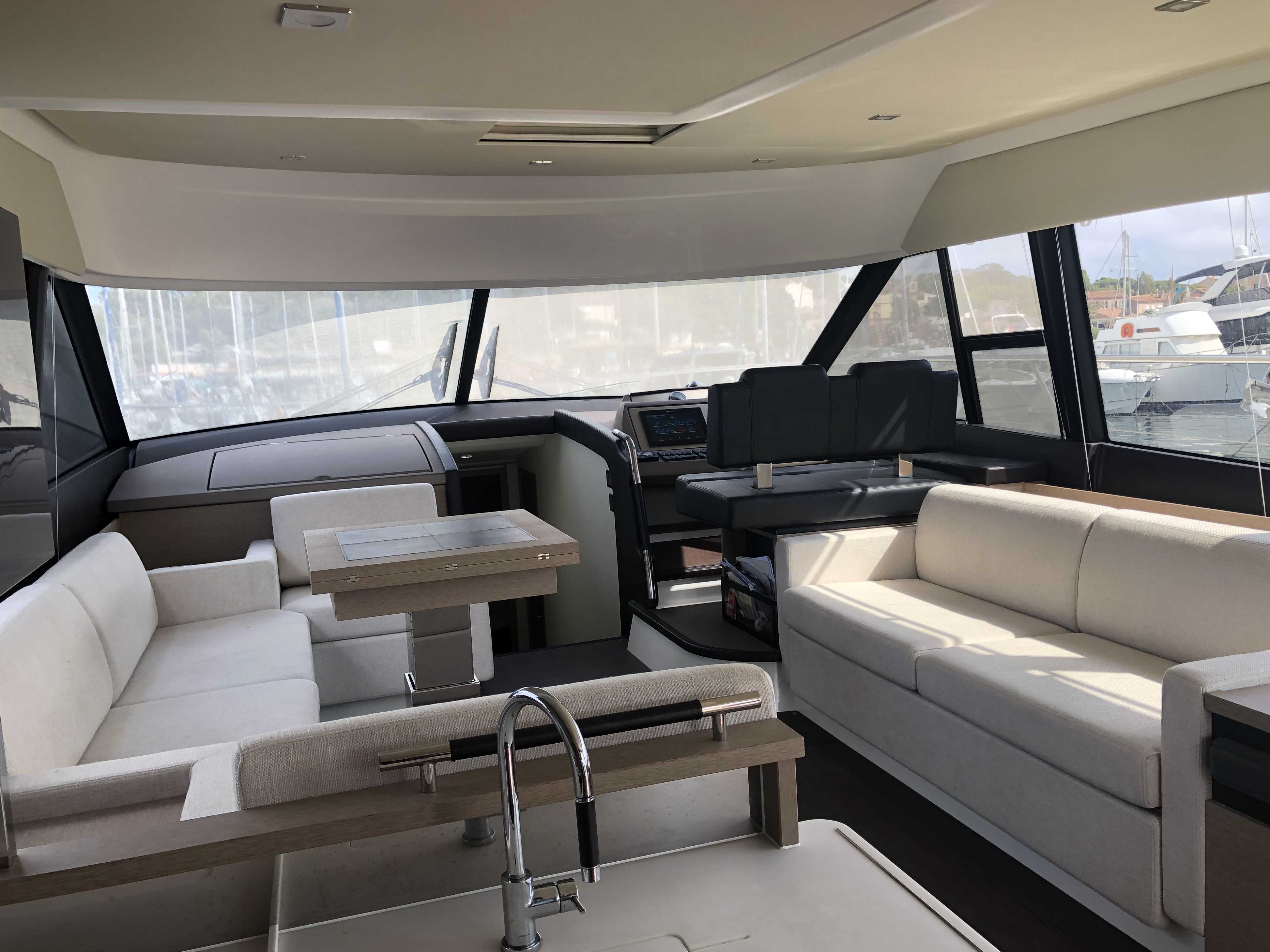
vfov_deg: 48.2
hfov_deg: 61.7
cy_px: 477
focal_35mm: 29
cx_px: 642
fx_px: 1064
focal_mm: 3.99
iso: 20
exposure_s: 1/138
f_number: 1.8
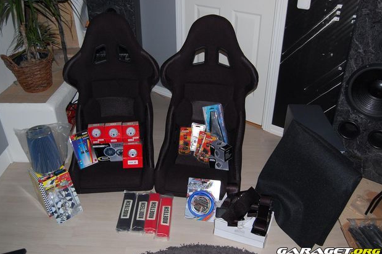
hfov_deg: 60.3
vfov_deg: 42.3
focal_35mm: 31
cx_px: 185
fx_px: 329
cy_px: 126
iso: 400
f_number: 3.8
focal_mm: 20
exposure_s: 1/60
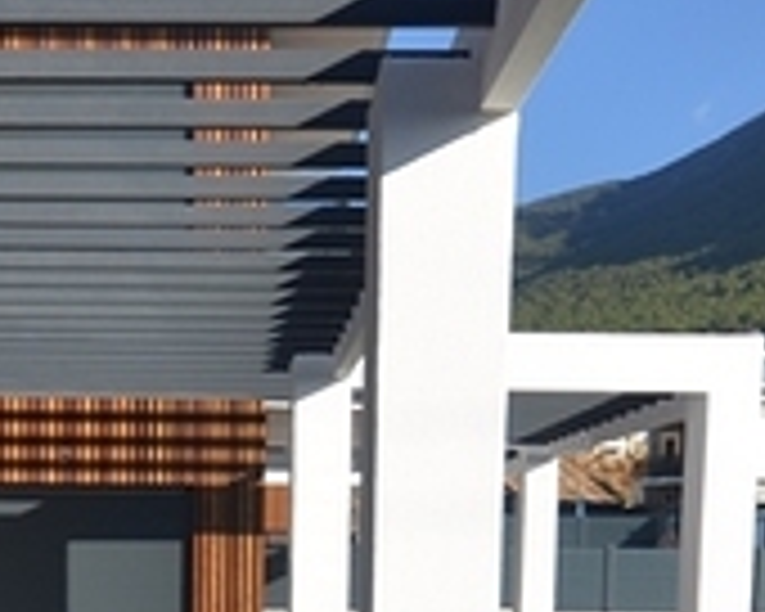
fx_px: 1358
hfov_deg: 31.0
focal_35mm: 60
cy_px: 734
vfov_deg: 23.3
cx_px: 209
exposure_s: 1/250
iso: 100
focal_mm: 10
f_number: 8
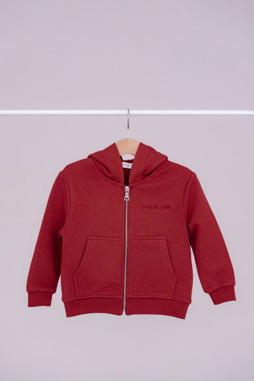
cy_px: 188
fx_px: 540
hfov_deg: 26.5
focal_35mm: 51
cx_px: 125
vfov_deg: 38.9
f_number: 2.8
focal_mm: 33
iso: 500
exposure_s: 1/100
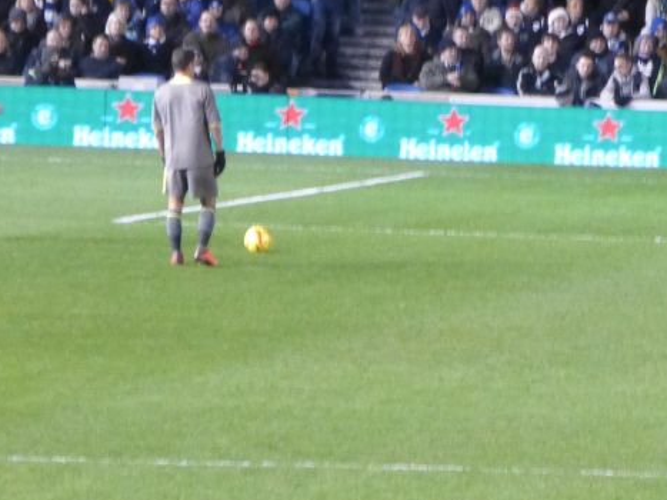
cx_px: 577
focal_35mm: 681
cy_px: 250
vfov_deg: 2.2
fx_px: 13119
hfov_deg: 2.9
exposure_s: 1/15
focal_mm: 47.3
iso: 800
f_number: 5.8
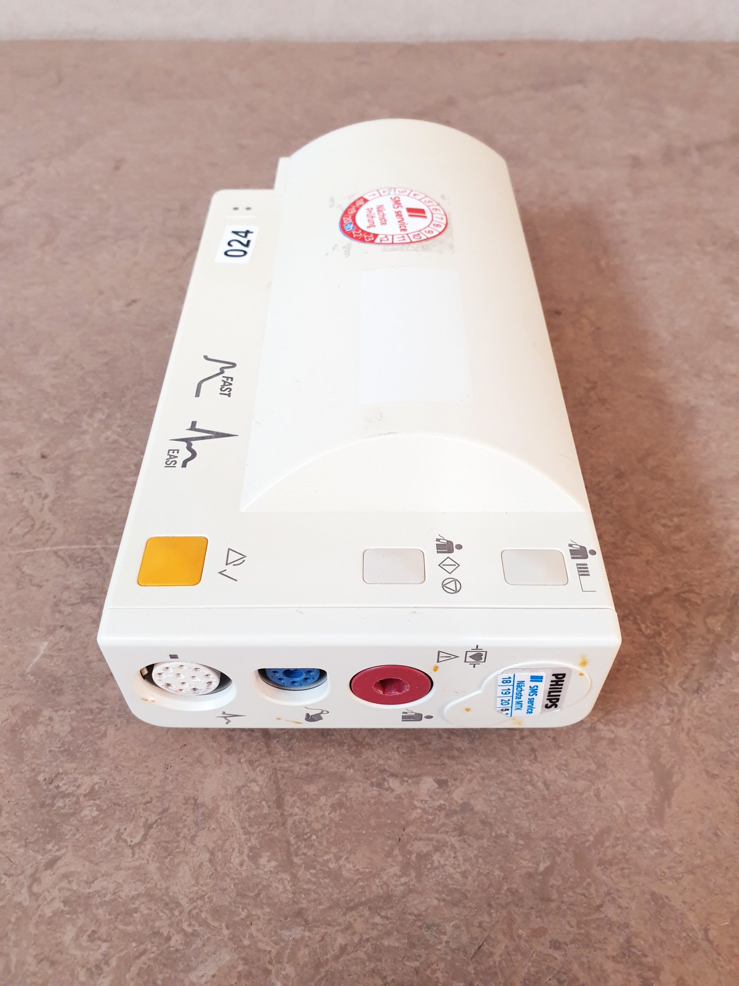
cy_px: 493
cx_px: 370
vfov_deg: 67.3
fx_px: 740
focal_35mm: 26
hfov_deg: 53.1
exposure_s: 1/50
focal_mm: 4.3
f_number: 2.4
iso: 320
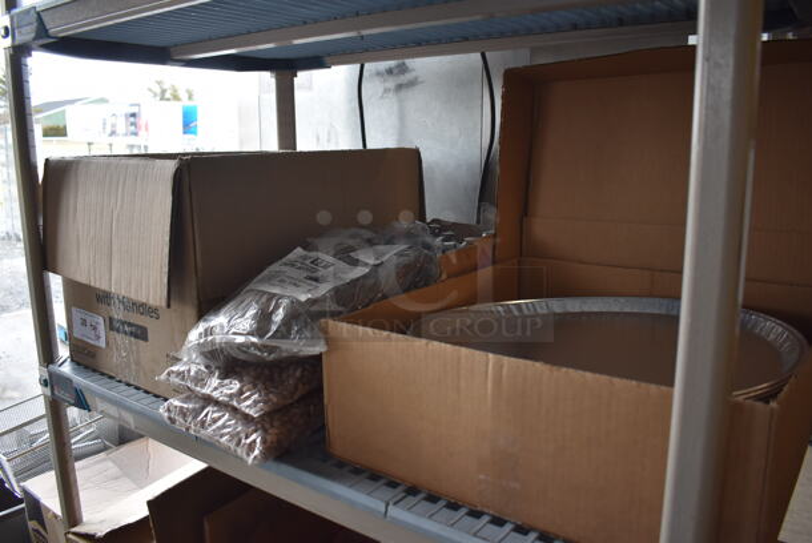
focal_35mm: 27
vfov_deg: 48.0
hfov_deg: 67.3
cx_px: 406
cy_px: 272
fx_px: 610
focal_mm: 18
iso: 720
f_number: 3.5
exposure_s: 1/250
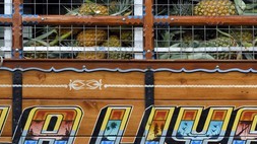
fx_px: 736
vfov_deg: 11.2
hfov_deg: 19.8
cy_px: 107
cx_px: 117
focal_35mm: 108
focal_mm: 62
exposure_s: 1/160
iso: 800
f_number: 11
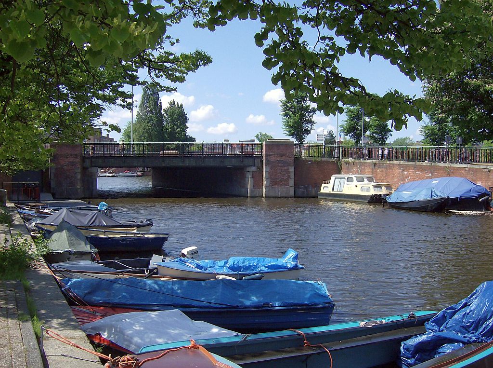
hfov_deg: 49.1
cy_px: 184
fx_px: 540
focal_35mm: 38
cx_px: 246
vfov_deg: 37.6
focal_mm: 6.4
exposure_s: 1/519
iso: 100
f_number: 4.8
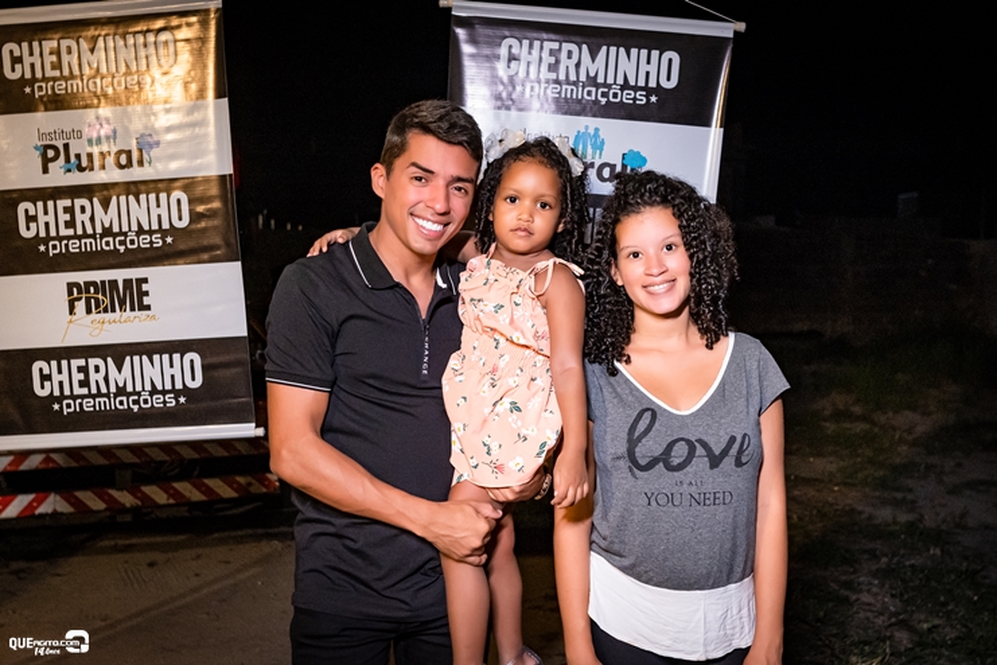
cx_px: 498
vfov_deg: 36.9
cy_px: 332
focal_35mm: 36
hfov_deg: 53.1
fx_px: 997
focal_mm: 24
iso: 2500
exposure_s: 1/320
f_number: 2.8
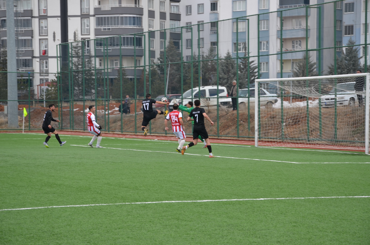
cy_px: 122
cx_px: 185
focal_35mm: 120
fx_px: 1231
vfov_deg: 11.4
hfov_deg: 17.1
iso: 180
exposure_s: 1/250
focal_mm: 80
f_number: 8
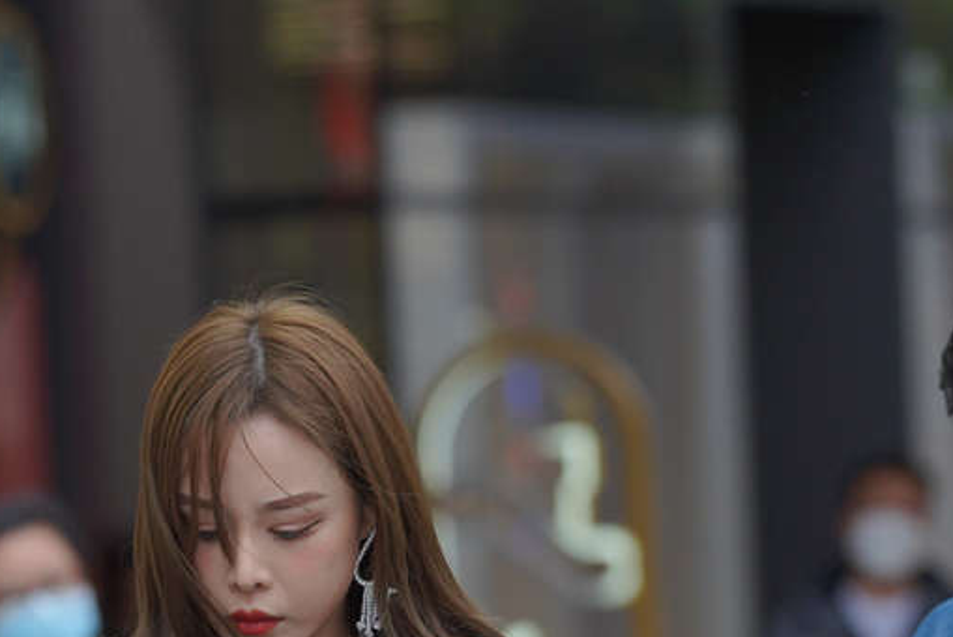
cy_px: 1385
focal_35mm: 477
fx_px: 12634
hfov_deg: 4.3
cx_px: 393
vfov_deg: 2.9
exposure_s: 1/500
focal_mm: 135
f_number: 3.2
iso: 500
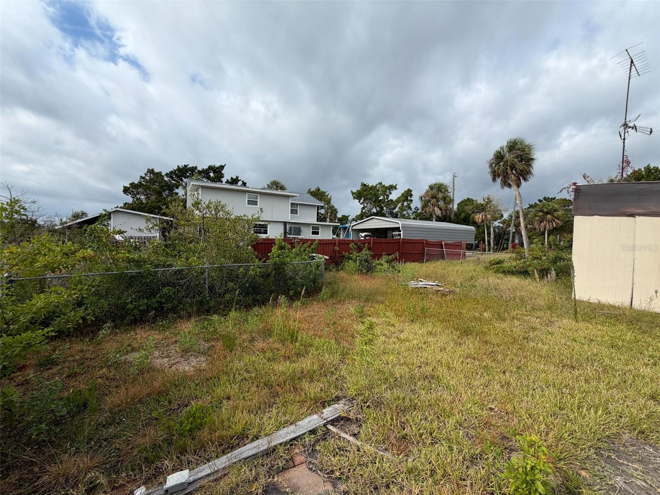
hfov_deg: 102.1
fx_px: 267
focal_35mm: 14
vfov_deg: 85.7
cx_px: 330
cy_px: 248
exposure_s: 1/770
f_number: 2.2
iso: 20
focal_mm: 2.22
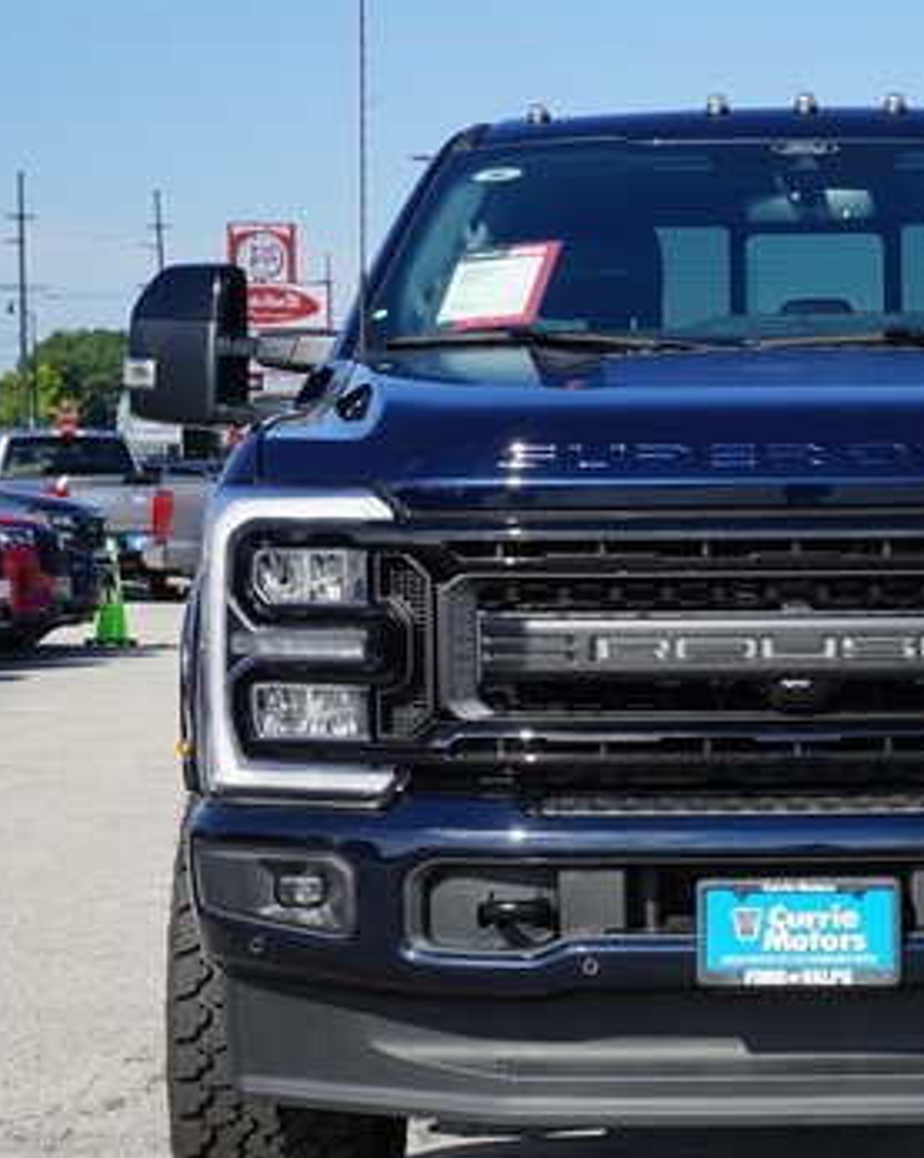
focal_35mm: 123
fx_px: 4210
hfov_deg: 12.4
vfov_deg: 15.7
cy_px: 649
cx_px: 814
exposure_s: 1/100
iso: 100
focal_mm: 71
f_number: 13
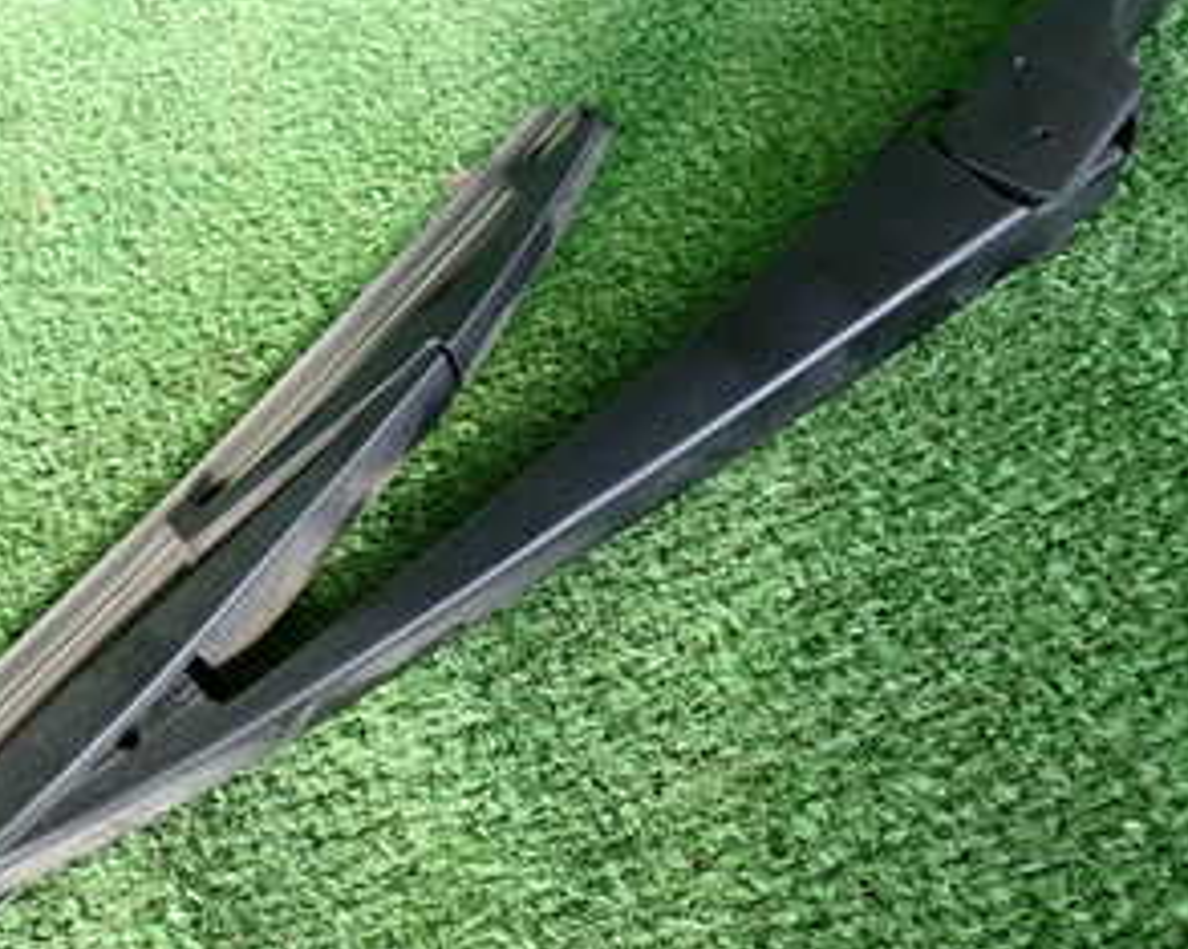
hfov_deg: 28.9
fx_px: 2249
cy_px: 580
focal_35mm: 64
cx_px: 215
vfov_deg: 23.8
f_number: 2.4
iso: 500
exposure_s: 1/125
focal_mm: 5.79
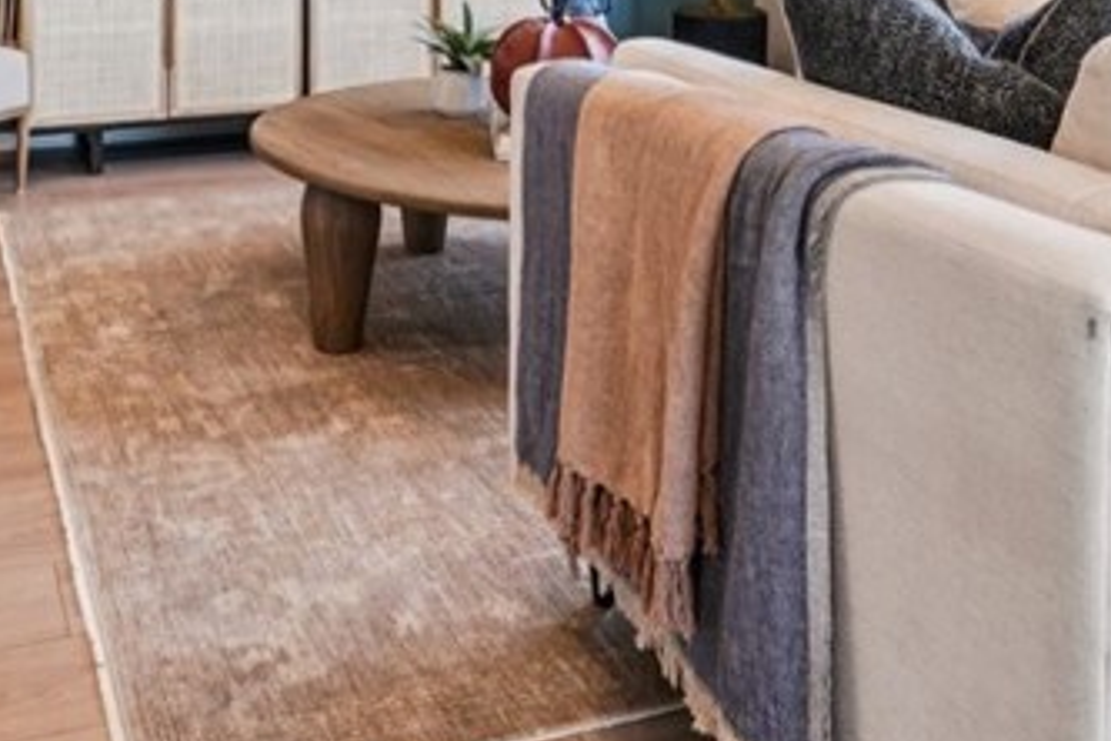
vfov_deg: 27.8
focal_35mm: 40
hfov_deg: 47.6
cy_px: -217
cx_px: 364
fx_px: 1234
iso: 320
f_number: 8
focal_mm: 13
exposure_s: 1/30
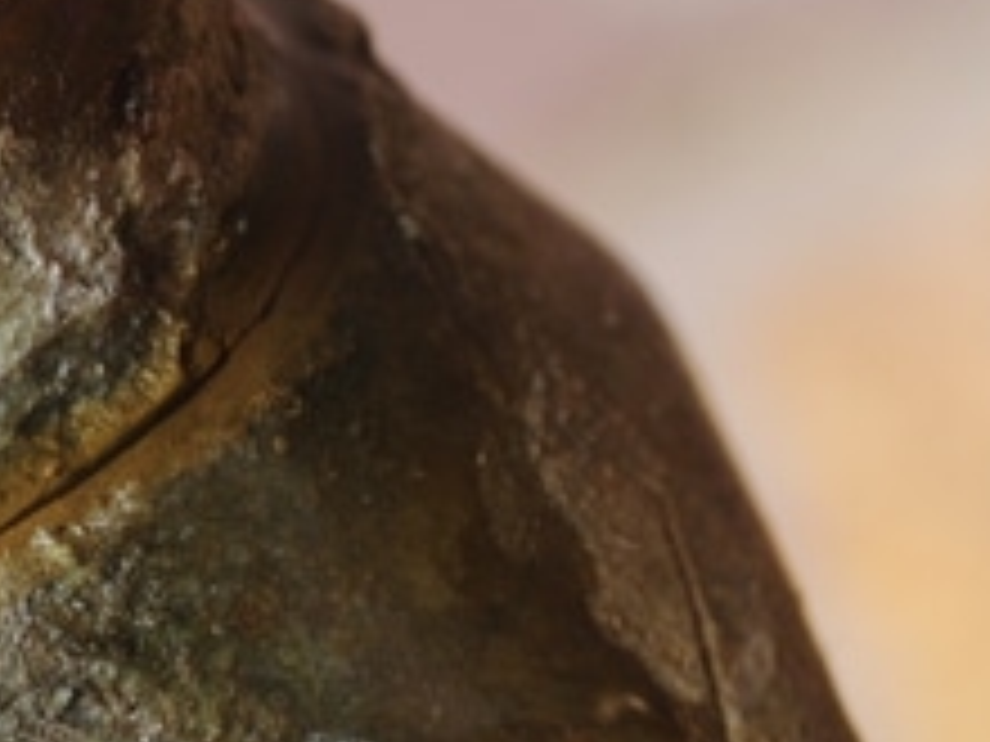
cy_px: 724
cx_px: 470
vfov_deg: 2.9
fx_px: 14586
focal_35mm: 510
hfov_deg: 3.9
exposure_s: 1/250
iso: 200
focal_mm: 90
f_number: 16
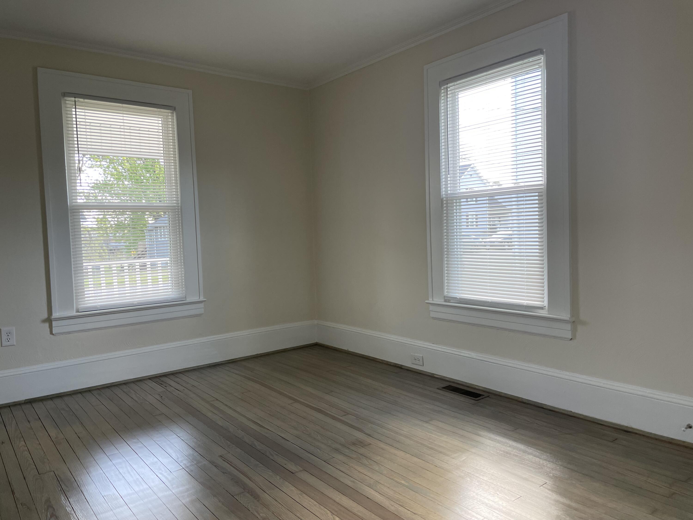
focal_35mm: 26
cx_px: 346
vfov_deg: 53.1
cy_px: 260
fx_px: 521
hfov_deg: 67.3
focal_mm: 4.2
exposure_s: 1/60
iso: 64
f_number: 1.6
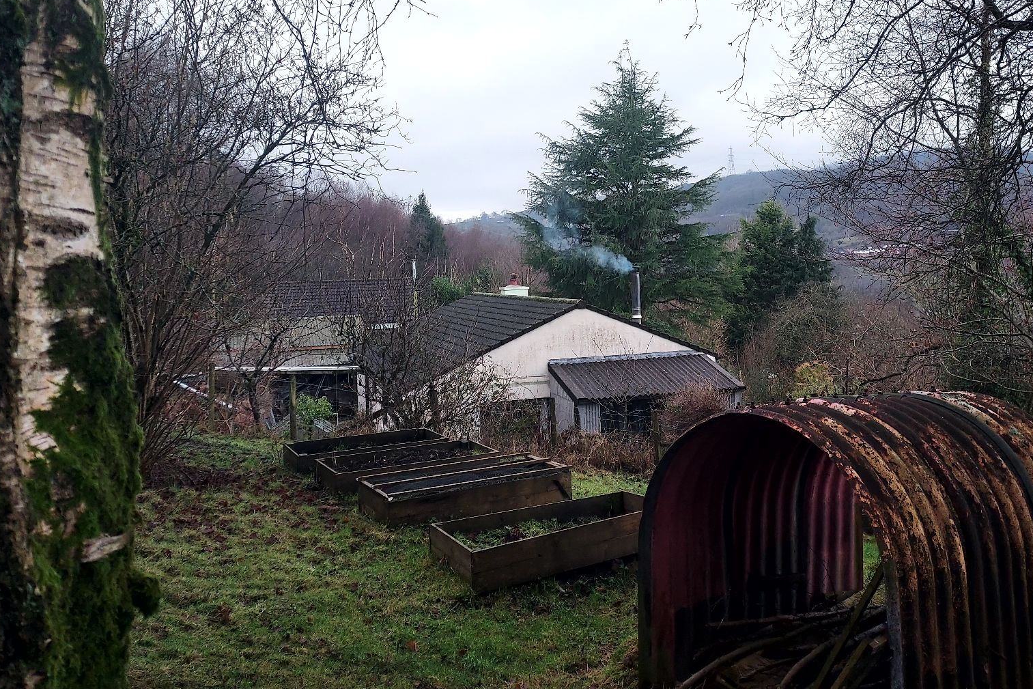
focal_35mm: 33
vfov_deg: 39.8
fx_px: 947
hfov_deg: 56.9
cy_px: 272
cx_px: 600
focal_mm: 4.6
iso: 50
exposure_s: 1/120
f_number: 1.8
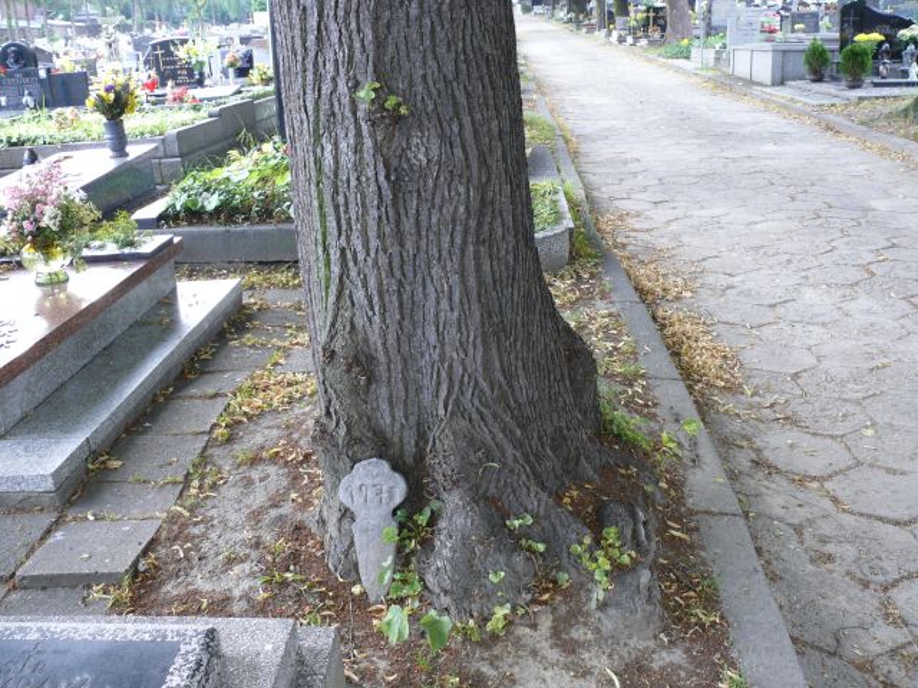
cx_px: 459
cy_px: 344
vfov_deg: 40.7
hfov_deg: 52.6
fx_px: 928
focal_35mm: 35
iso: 100
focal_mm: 7.4
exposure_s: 1/40
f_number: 2.8
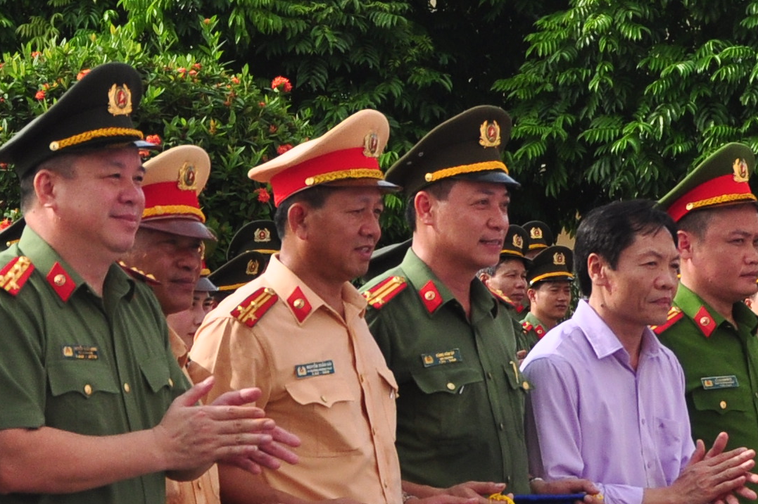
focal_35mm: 203
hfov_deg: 10.1
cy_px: 456
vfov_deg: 6.7
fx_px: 4270
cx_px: -13
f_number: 5
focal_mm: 34
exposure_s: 1/800
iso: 320
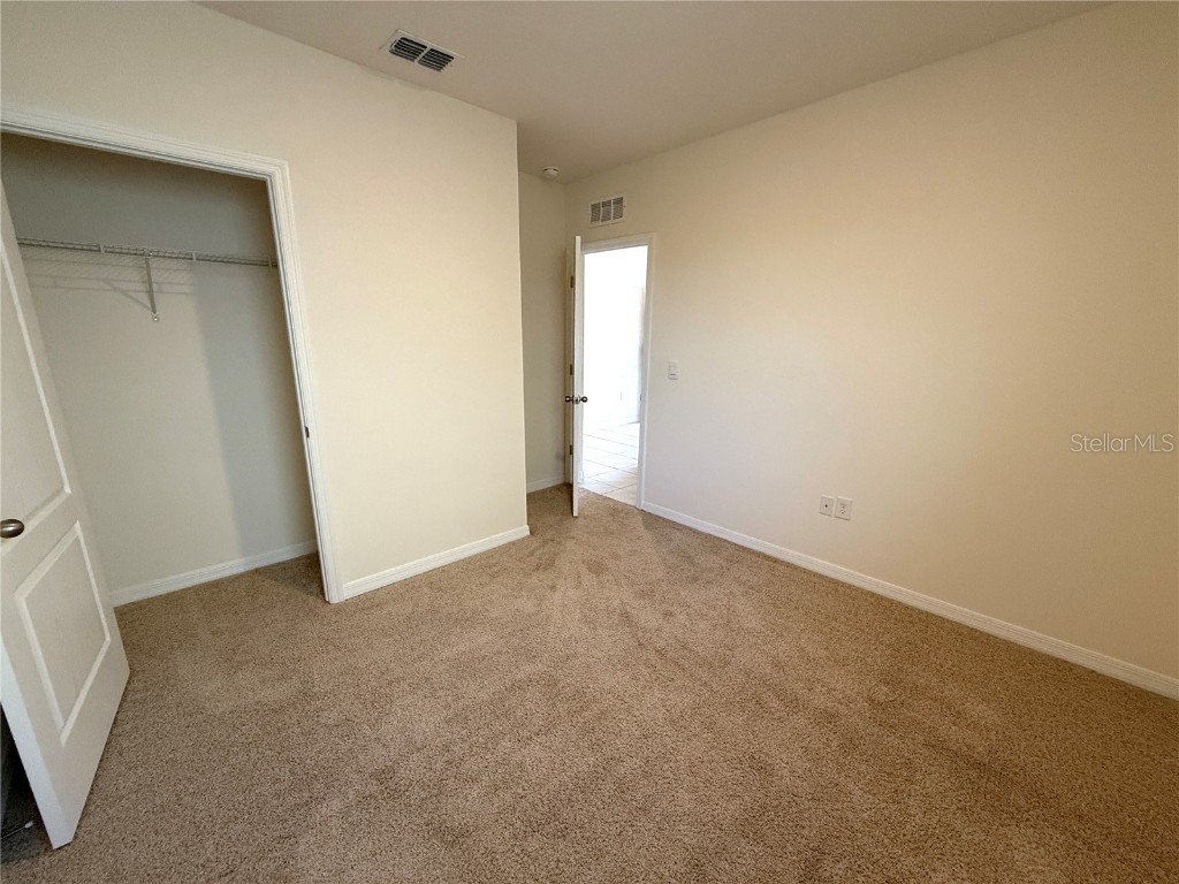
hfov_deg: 102.1
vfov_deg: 85.7
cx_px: 590
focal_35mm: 14
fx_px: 477
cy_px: 442
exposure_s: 1/120
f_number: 2.2
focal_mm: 2.22
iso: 250
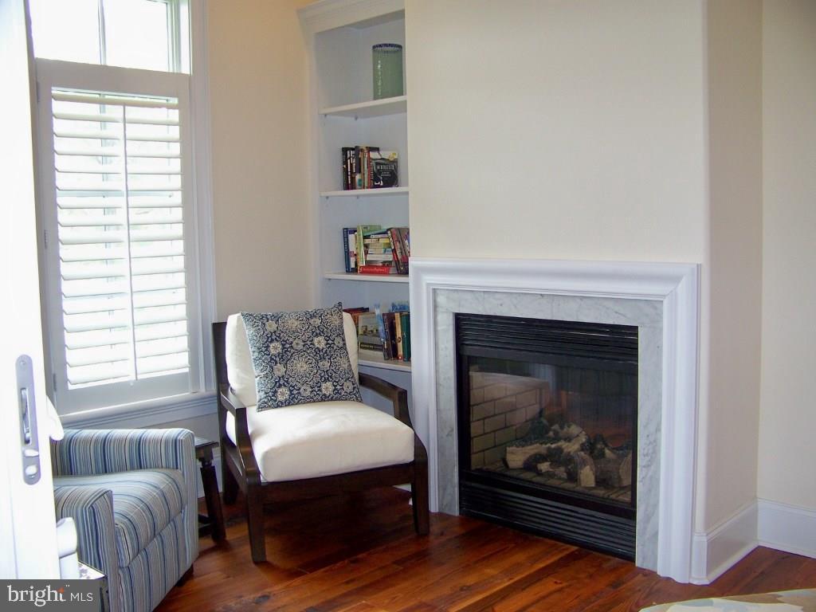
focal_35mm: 36
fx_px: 849
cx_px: 408
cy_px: 306
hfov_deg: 51.4
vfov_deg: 39.7
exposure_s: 1/30
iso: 100
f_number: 2.8
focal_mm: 5.85
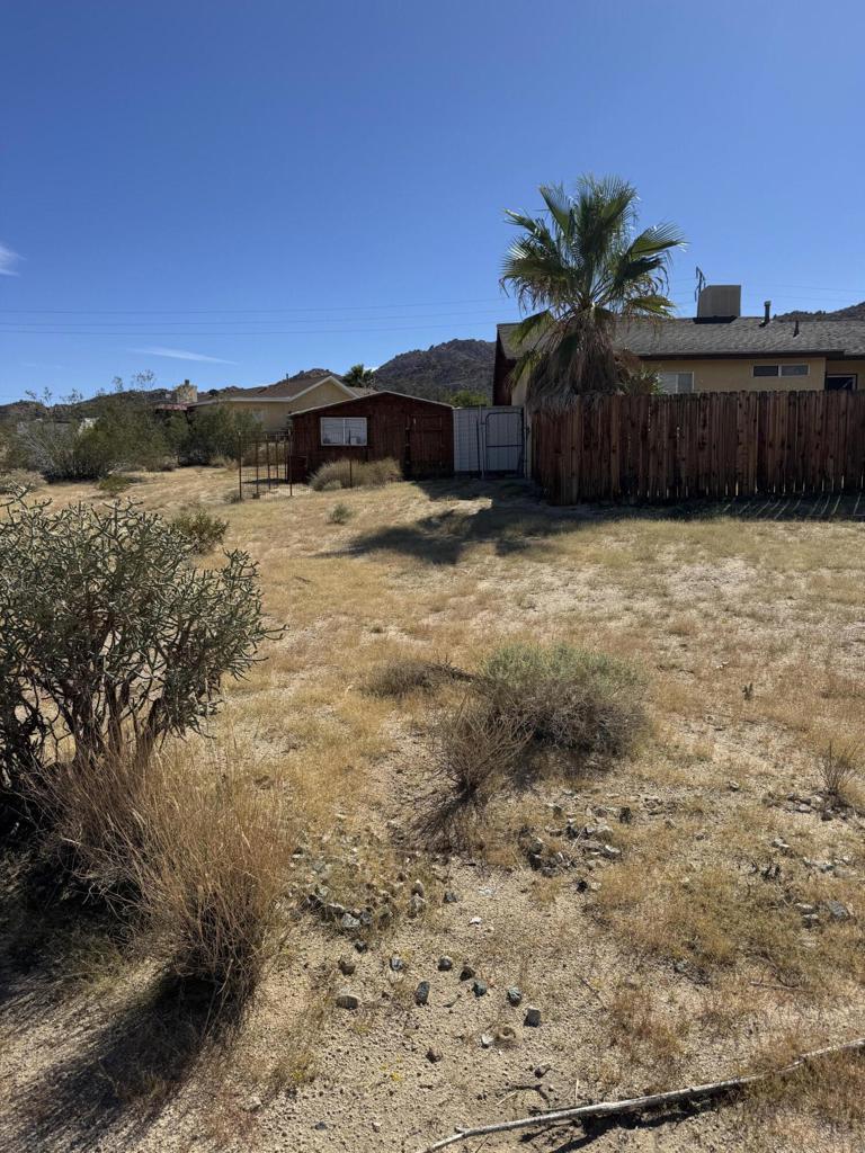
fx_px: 800
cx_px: 432
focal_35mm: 24
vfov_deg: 71.6
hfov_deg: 56.8
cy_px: 576
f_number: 1.78
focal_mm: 6.76
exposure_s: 1/7092
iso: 80
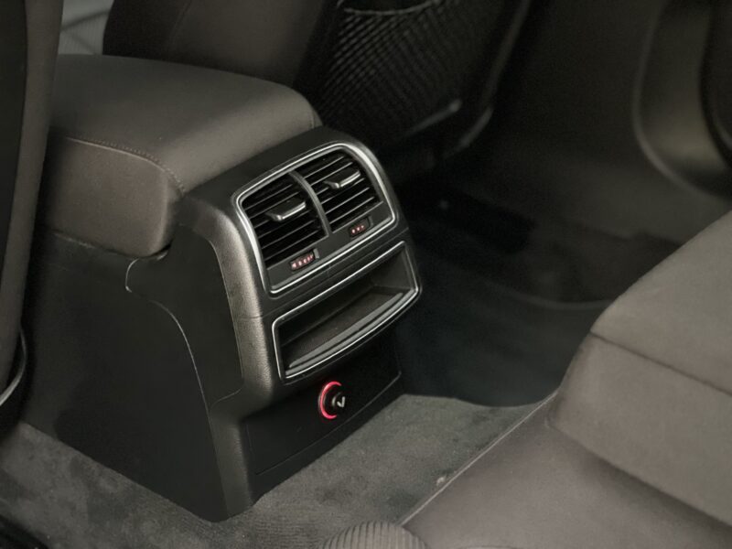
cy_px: 274
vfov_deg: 19.1
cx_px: 366
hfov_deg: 25.3
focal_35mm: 77
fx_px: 1628
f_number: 2.8
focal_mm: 9
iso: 2000
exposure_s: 1/15
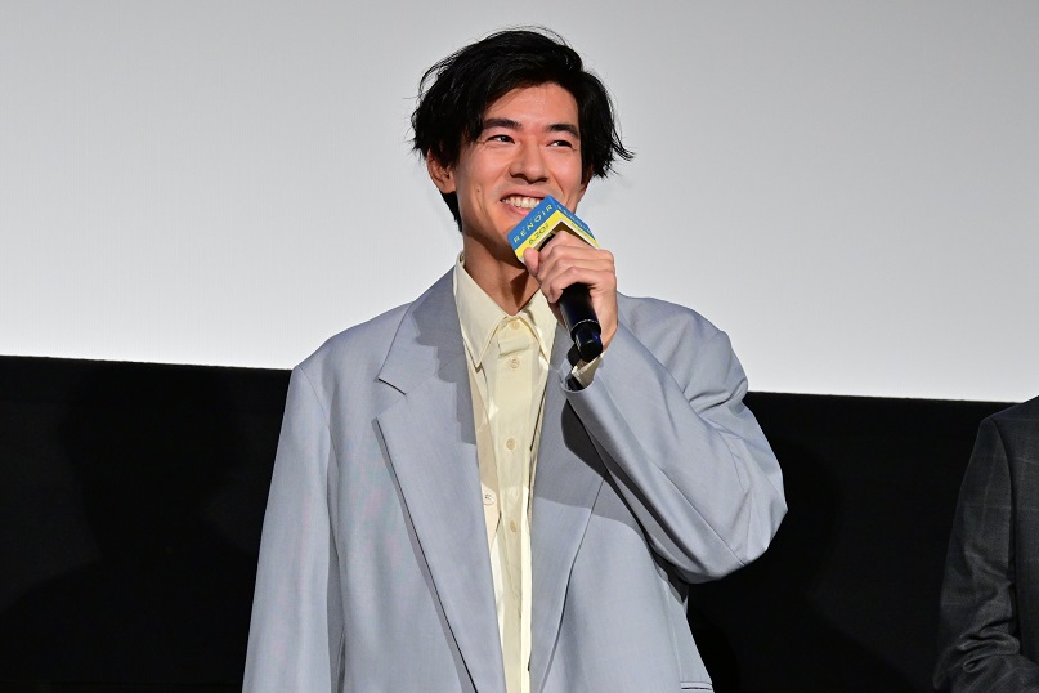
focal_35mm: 138
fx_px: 3983
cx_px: 520
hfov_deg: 14.9
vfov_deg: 9.9
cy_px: 346
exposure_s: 1/200
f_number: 6.3
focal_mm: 92
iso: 3200
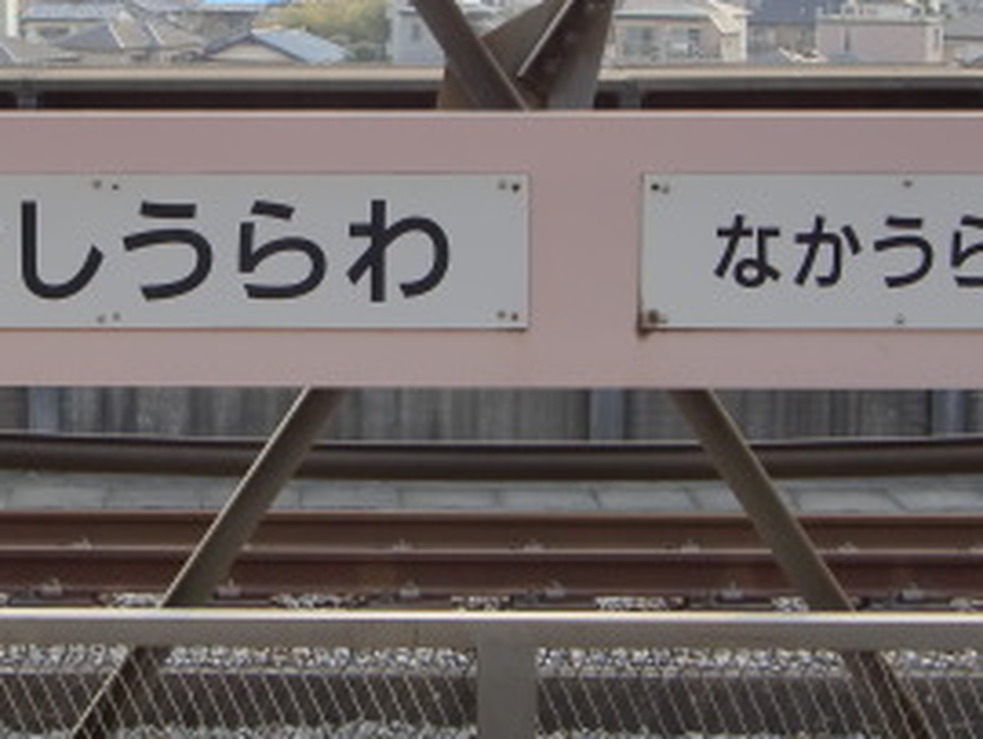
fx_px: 3098
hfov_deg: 17.9
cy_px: 306
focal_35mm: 109
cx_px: 218
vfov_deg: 13.6
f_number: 3.3
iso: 64
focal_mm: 8.2
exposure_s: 1/250
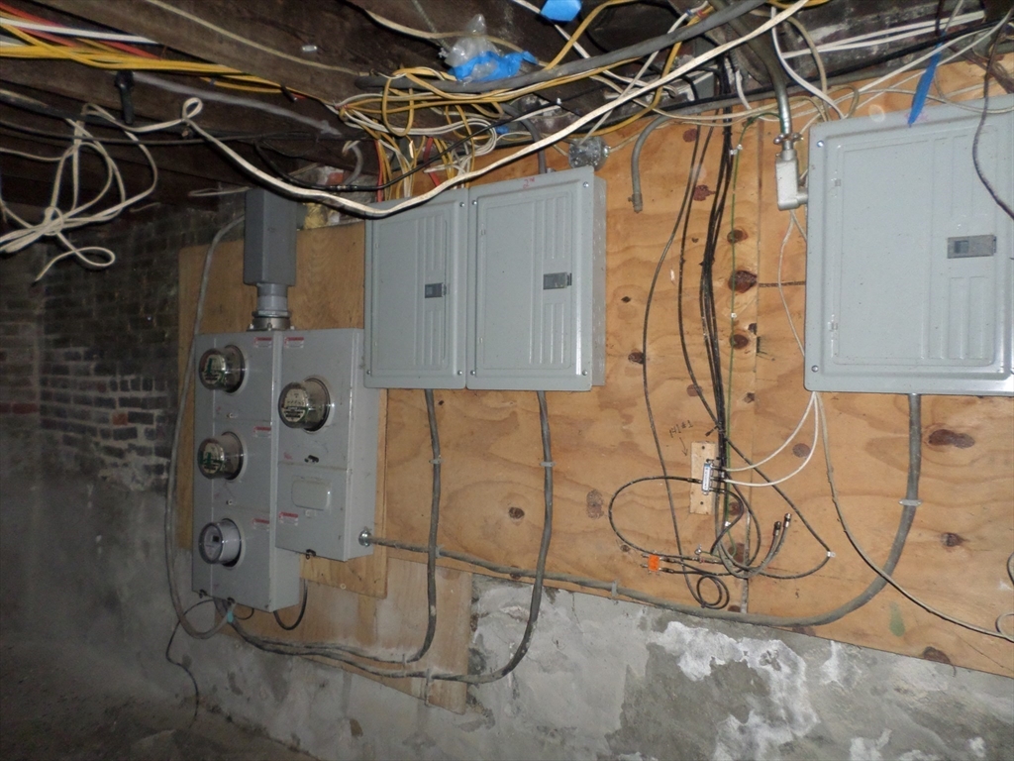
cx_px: 507
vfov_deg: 54.9
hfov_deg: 69.4
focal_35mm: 25
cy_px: 380
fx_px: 732
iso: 200
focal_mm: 4.5
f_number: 2.5
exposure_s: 1/30
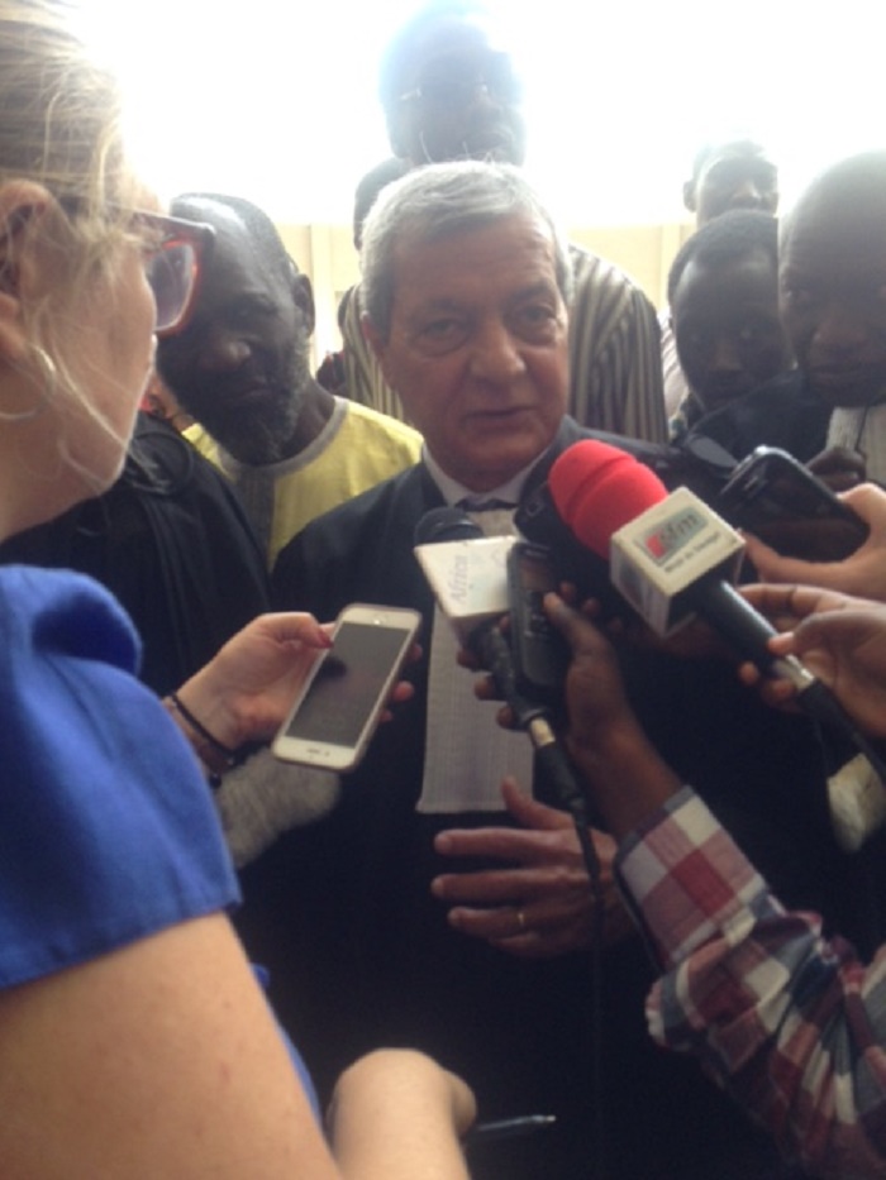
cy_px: 590
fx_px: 1126
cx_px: 443
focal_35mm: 33
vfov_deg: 55.3
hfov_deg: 43.0
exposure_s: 1/120
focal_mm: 4.12
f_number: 2.4
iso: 64
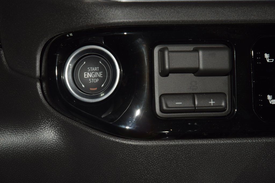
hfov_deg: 19.5
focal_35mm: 105
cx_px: 138
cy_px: 92
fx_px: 802
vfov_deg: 13.0
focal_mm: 70
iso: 100
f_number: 8
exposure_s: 1/125
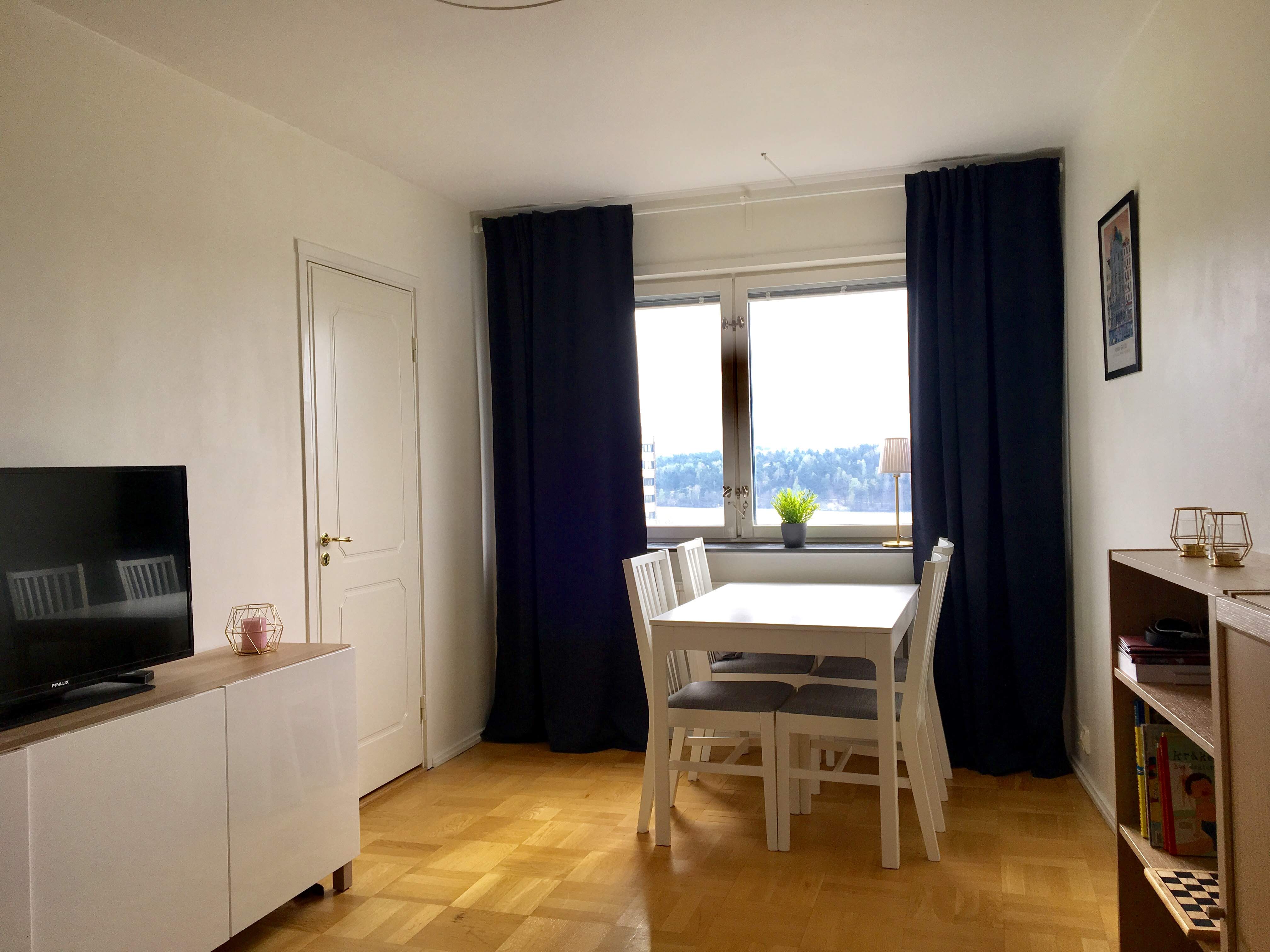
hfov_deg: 61.7
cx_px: 635
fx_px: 1064
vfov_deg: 48.2
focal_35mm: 29
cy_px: 476
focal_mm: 4.15
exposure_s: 1/100
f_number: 2.2
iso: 25
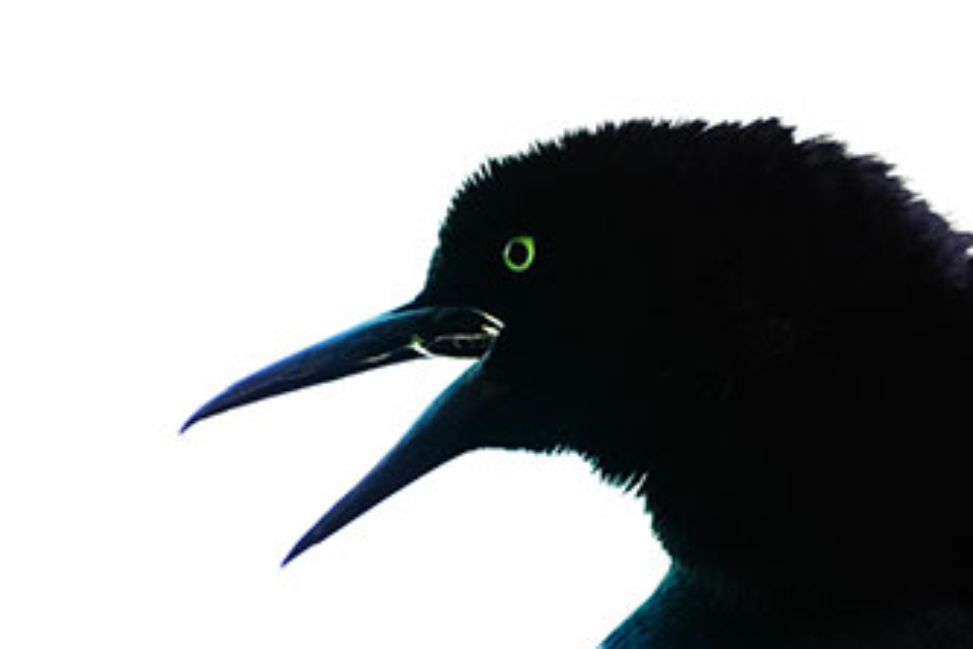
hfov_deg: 1.1
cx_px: 584
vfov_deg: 0.8
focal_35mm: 1803
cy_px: 420
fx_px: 48727
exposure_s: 1/400
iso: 4000
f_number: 13
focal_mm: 1200
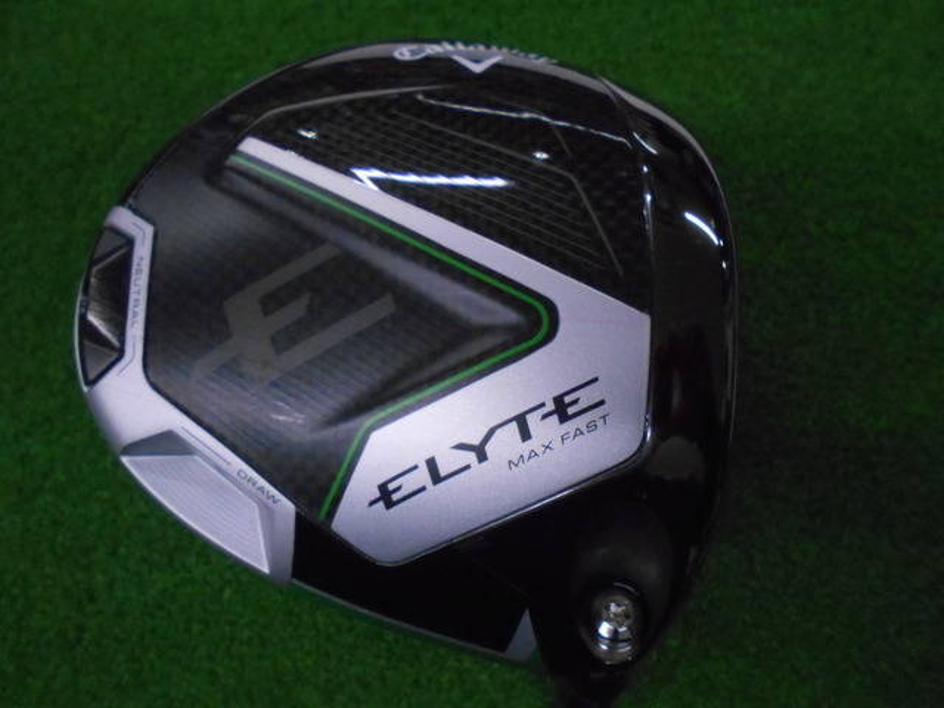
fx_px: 709
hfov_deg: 67.3
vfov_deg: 53.1
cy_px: 354
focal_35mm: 26
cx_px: 472
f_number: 3.2
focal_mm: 4.6
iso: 800
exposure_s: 1/250
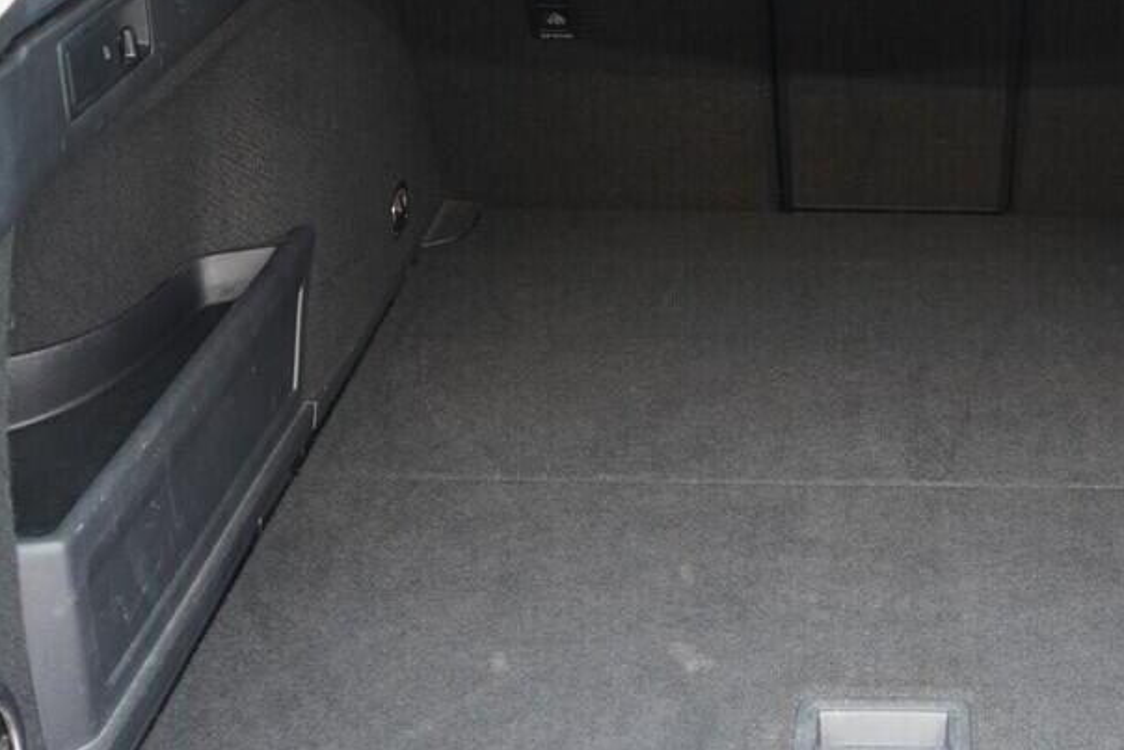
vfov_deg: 22.2
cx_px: 919
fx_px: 1905
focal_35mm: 61
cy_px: 258
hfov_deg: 31.9
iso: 1000
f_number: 2.8
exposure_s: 1/40
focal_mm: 24
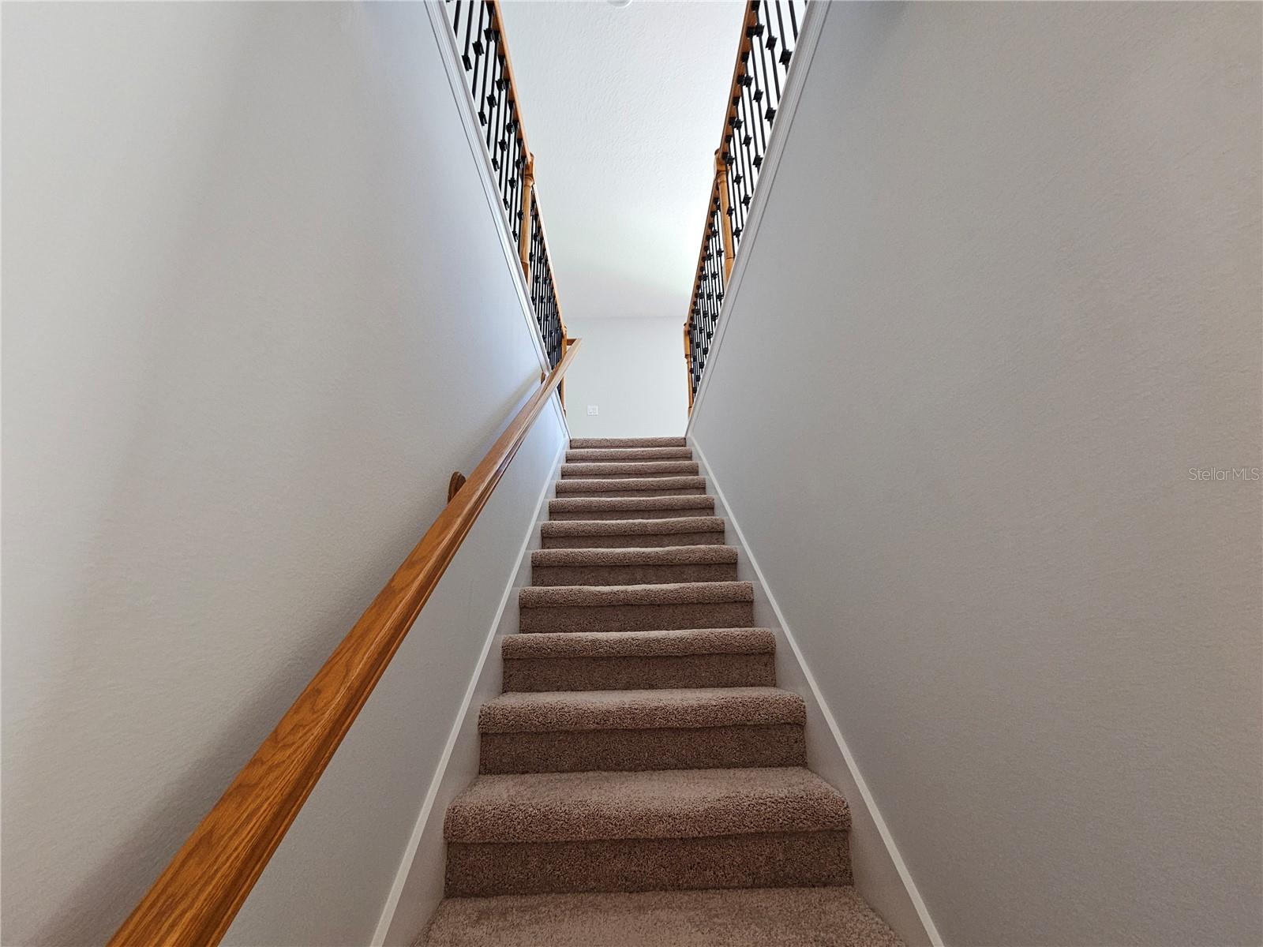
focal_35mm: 13
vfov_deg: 89.9
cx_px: 632
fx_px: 474
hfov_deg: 106.2
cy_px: 474
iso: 400
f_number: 2.2
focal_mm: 2.2
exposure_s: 1/40
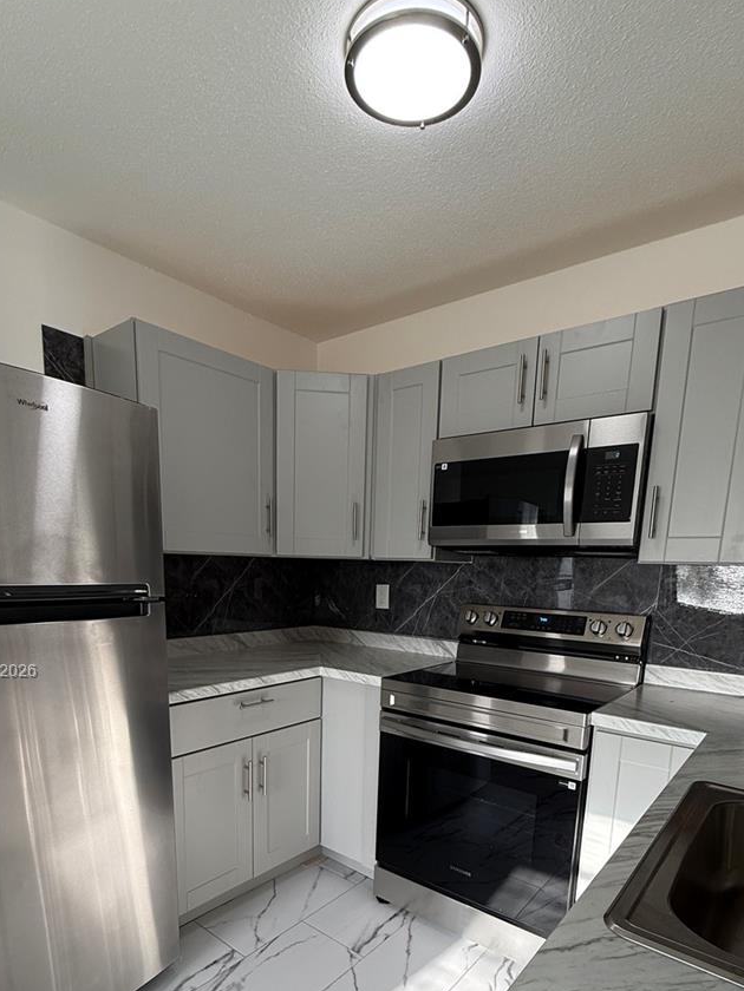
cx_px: 350
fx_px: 573
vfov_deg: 78.7
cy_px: 672
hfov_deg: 65.9
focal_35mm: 20
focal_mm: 2.22
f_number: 2.2
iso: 100
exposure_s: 1/120
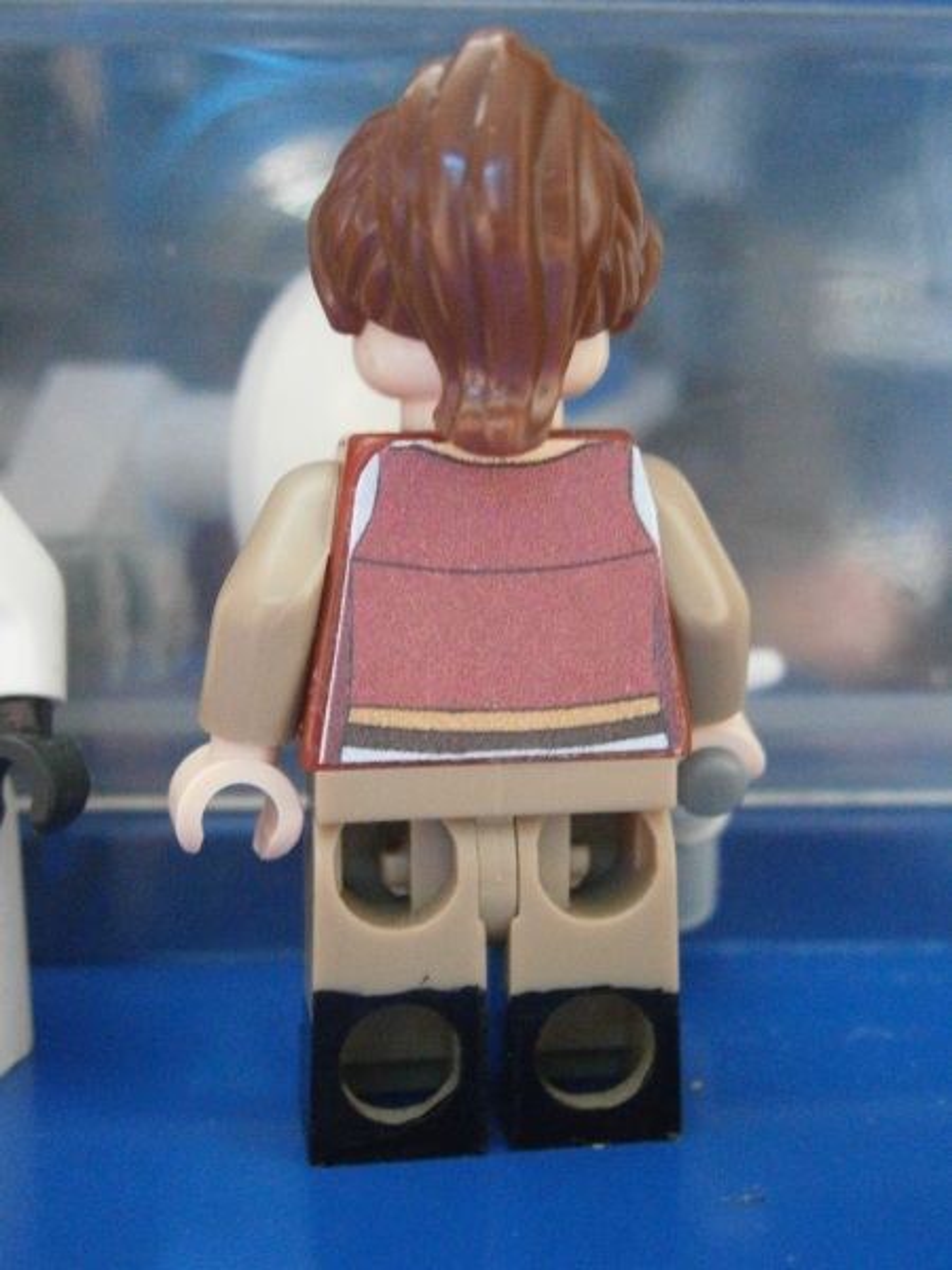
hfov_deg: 30.9
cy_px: 635
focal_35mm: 47
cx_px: 476
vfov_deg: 40.4
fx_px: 1723
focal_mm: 8.3
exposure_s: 1/15
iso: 1000
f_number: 3.4
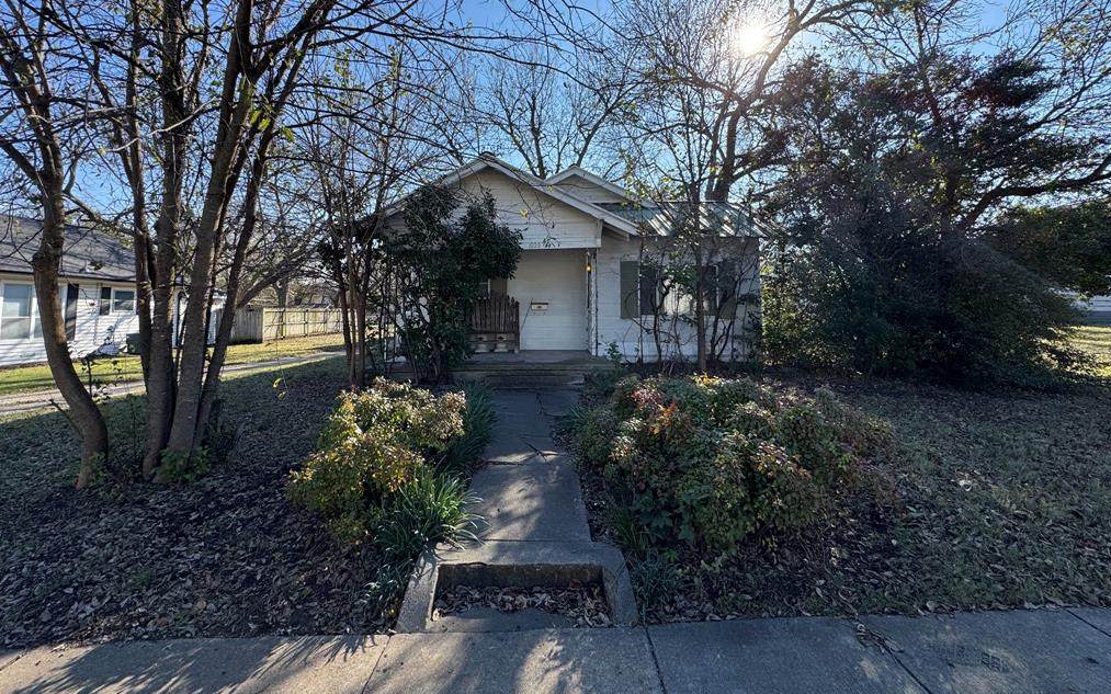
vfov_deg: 74.0
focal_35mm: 15
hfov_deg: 101.5
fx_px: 454
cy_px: 281
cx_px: 553
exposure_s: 1/1020
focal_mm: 2.22
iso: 50
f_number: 2.2
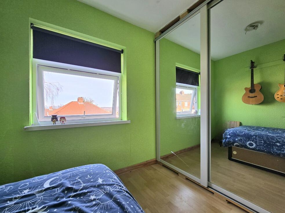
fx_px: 107
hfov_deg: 106.2
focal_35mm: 13
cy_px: 106
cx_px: 142
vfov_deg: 89.9
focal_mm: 2.2
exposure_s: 1/100
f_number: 2.2
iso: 64
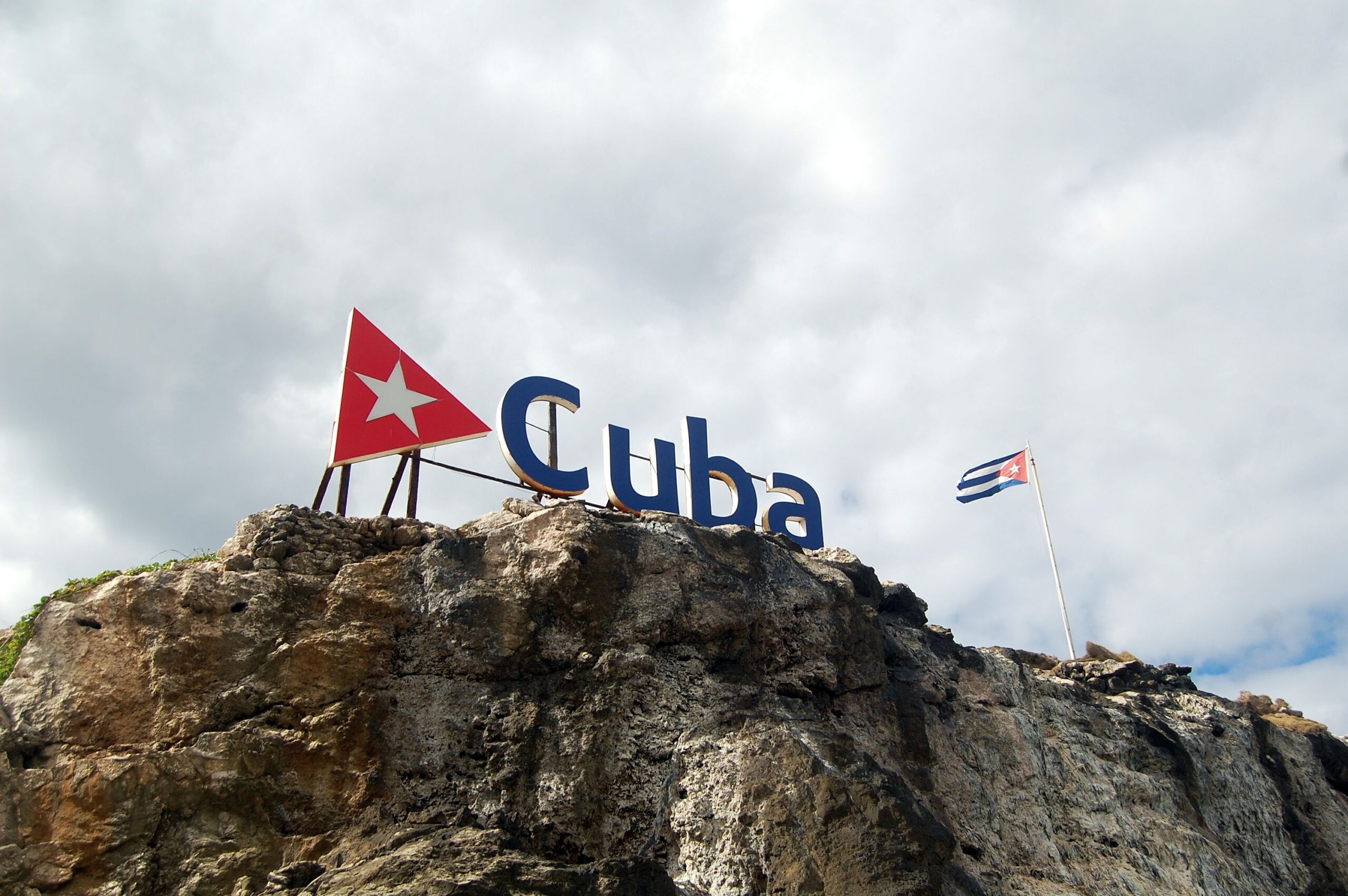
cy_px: 448
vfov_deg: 38.3
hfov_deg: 55.1
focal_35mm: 34
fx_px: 1291
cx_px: 674
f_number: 5
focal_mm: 23
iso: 200
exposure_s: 1/1250
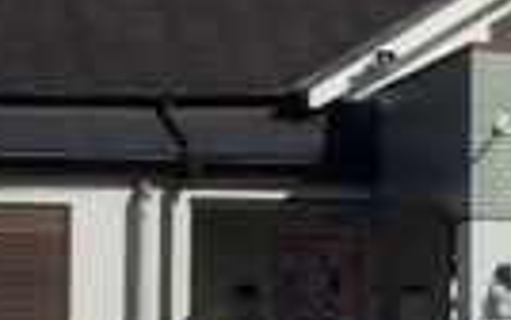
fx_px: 4488
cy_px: 179
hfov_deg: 6.5
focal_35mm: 322
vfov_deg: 4.1
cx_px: 217
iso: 80
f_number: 11.1
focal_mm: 9.1
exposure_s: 1/200
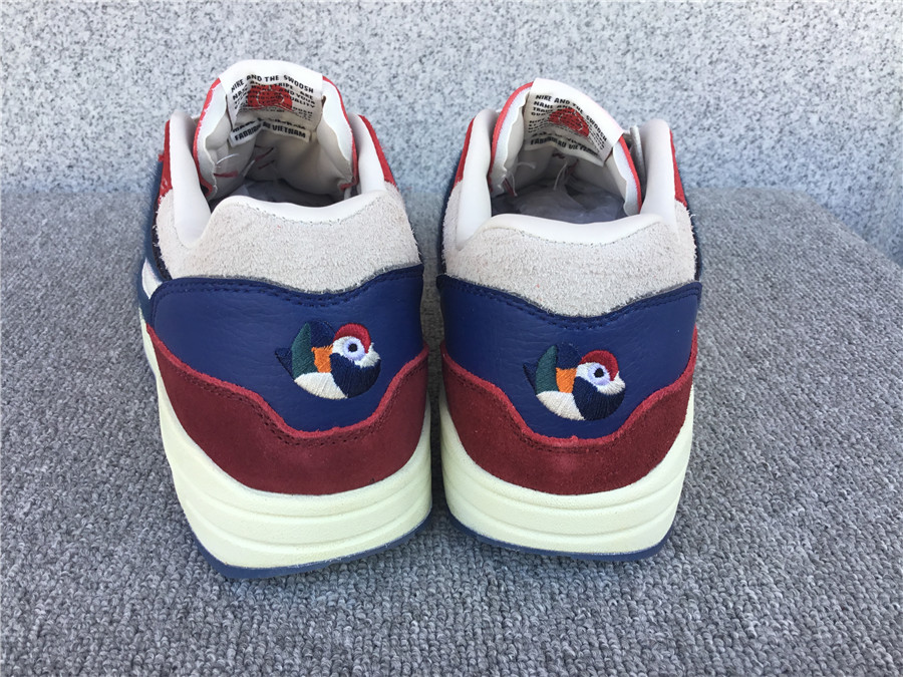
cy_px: 338
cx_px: 452
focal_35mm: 31
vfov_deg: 45.4
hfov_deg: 58.4
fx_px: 809
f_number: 2.4
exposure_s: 1/100
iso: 25
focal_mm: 3.3
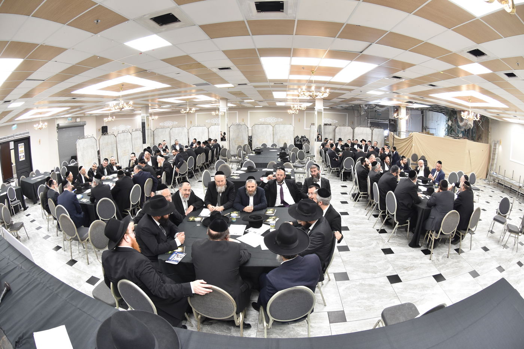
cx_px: 262
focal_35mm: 16
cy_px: 174
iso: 1000
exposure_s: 1/60
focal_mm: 10.5
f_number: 5.6
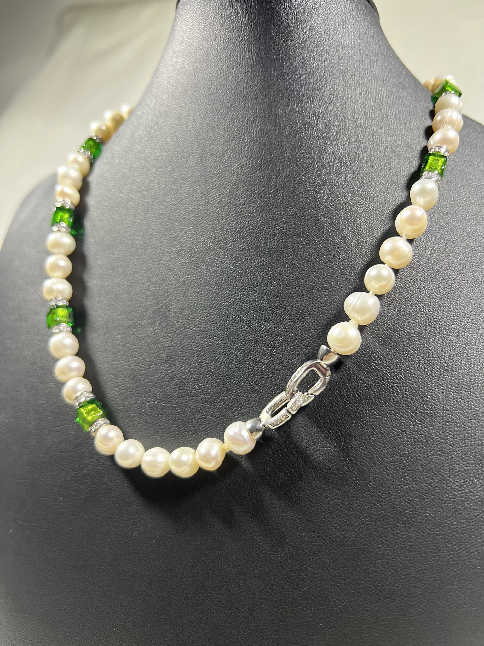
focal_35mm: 26
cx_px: 242
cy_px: 323
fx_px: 485
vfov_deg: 67.3
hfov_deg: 53.1
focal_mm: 5.7
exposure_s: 1/60
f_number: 1.5
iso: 320
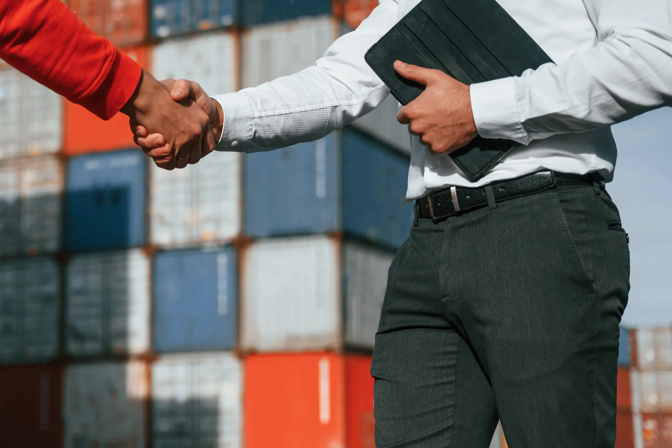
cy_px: 181
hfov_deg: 27.4
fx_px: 1363
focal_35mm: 73
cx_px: 198
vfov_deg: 18.7
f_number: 2.8
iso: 160
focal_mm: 47
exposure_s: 1/8000
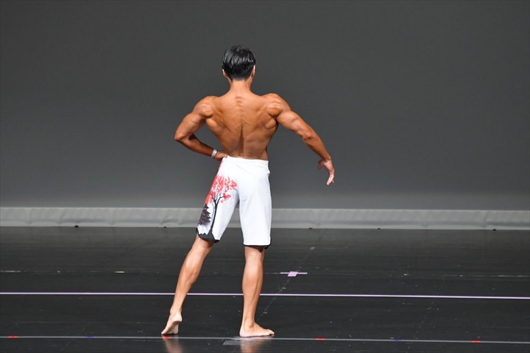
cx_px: 265
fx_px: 5077
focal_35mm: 345
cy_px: 176
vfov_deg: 4.0
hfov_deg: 6.0
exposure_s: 1/400
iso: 4000
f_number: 5.6
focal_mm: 230
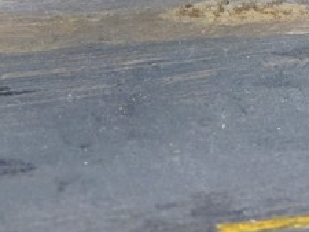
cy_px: -140
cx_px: 427
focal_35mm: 323
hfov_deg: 6.1
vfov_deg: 4.6
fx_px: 2885
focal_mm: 16.1
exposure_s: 1/40
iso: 100
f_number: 3.4
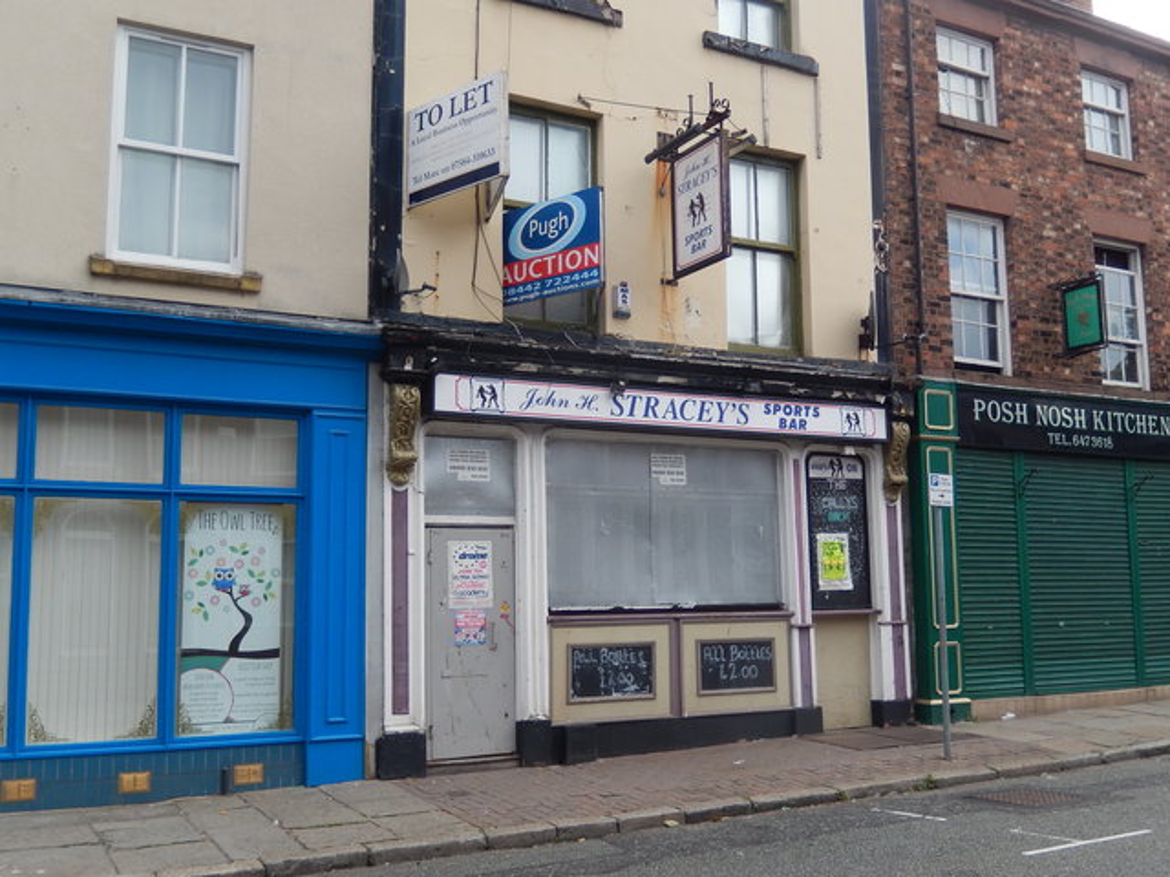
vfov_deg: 39.7
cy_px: 438
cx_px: 585
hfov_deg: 51.4
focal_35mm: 36
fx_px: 1217
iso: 125
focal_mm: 6.5
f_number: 4
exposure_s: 1/400
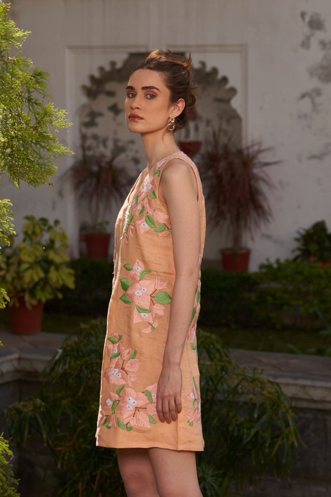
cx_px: 166
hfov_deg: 18.2
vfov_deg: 27.0
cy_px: 248
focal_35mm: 75
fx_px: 1035
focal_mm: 50
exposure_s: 1/400
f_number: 2.8
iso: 50
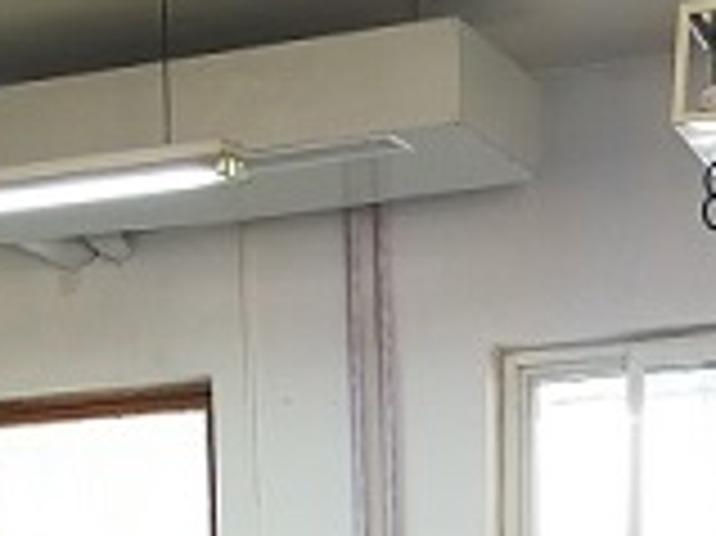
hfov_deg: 19.3
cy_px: 986
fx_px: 2108
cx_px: 419
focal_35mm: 102
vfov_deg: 13.0
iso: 250
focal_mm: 3.95
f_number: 2.2
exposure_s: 1/33.3
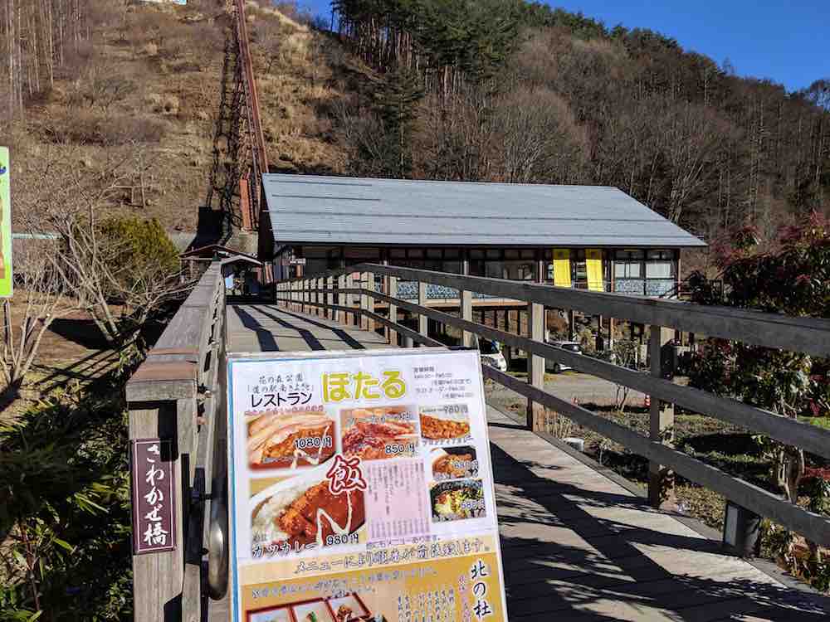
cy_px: 311
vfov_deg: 51.4
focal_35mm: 27
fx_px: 647
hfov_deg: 65.3
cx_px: 415
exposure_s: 1/5882
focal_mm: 4.44
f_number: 1.8
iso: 78
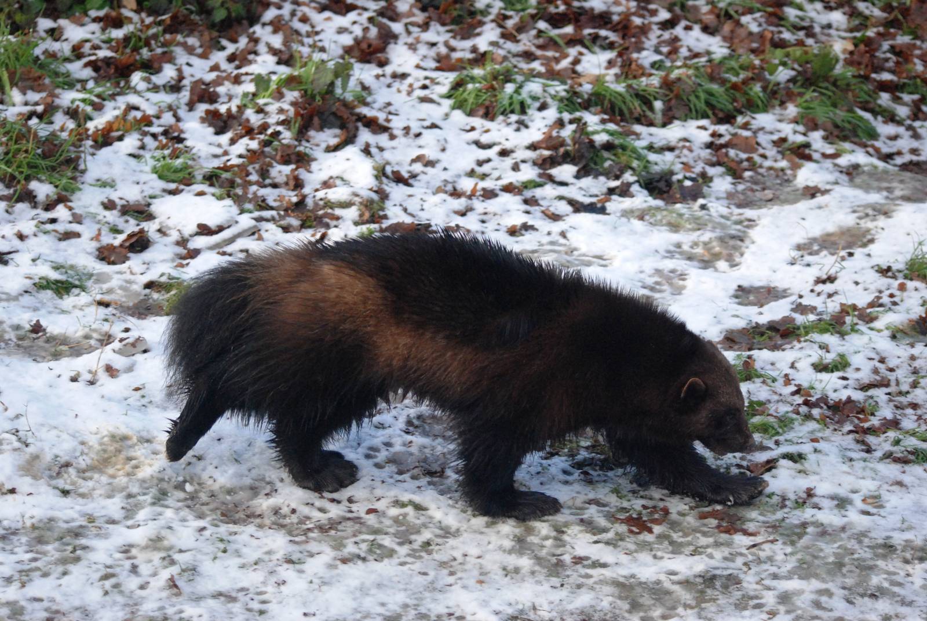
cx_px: 464
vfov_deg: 11.2
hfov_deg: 16.6
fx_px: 3171
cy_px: 310
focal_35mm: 123
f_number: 4
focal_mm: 82
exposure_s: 1/1250
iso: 1000
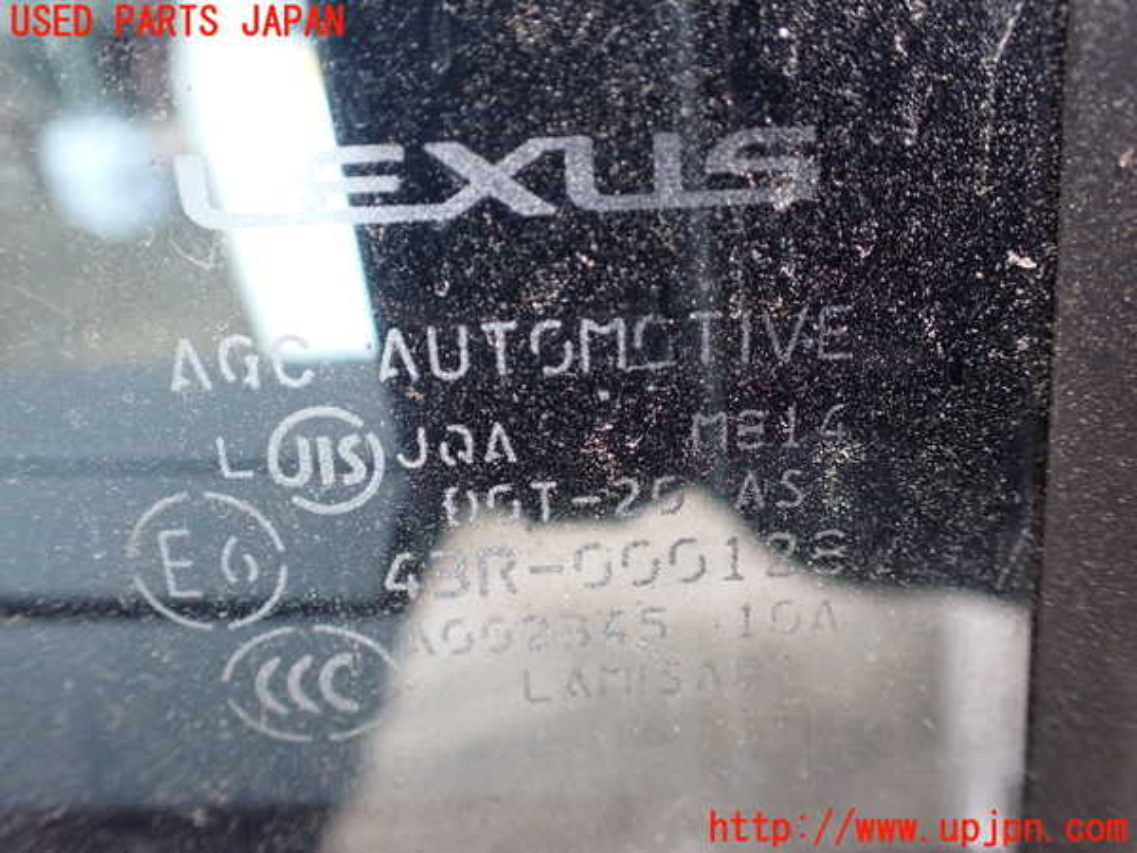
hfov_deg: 60.0
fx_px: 985
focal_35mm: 30
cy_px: 426
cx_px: 568
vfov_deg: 46.8
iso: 800
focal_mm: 5.4
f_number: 2.3
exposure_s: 1/125
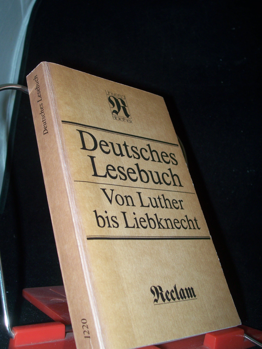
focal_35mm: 42
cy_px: 174
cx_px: 131
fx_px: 424
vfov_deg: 44.8
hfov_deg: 34.3
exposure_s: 1/60
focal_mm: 7
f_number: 2.8
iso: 80
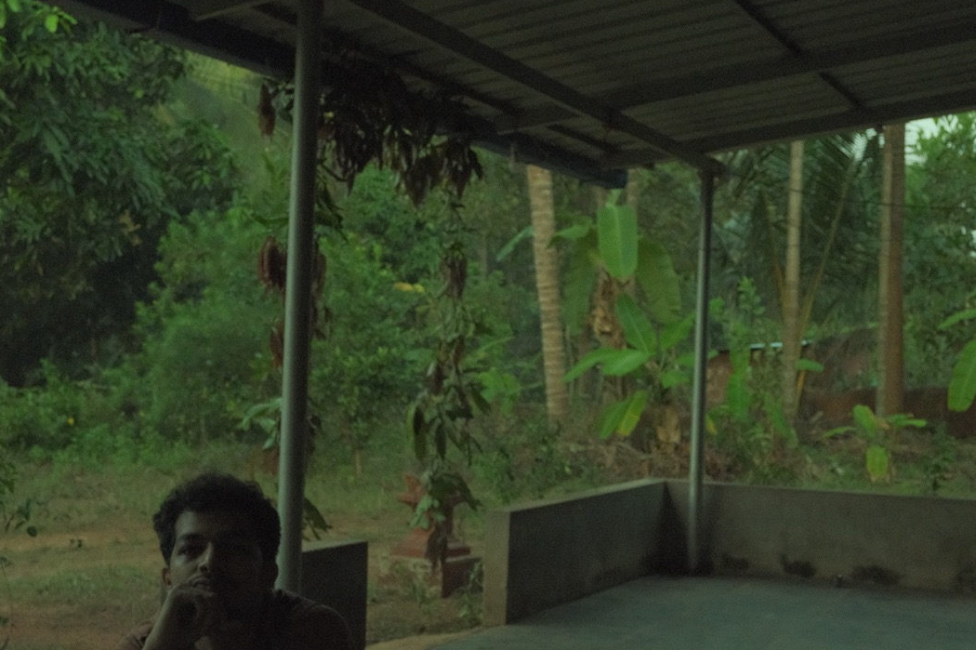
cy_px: 377
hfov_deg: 39.6
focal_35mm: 50
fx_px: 1355
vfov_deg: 26.9
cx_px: 474
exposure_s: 1/1600
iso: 12800
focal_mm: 27.1
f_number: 5.6
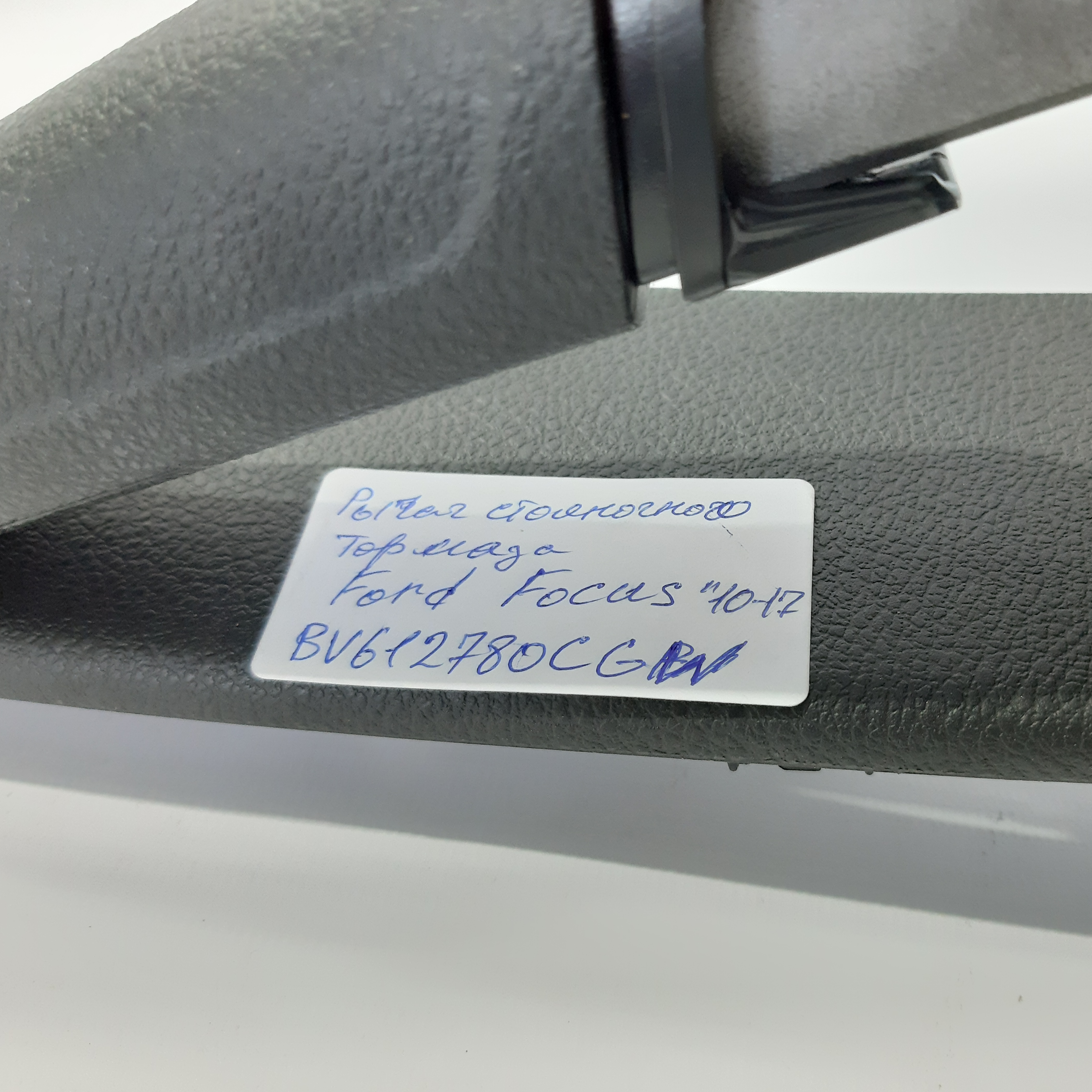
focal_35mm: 32
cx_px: 675
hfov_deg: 50.6
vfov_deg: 51.1
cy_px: 547
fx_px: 1142
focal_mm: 3.93
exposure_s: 1/33
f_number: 1.7
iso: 400
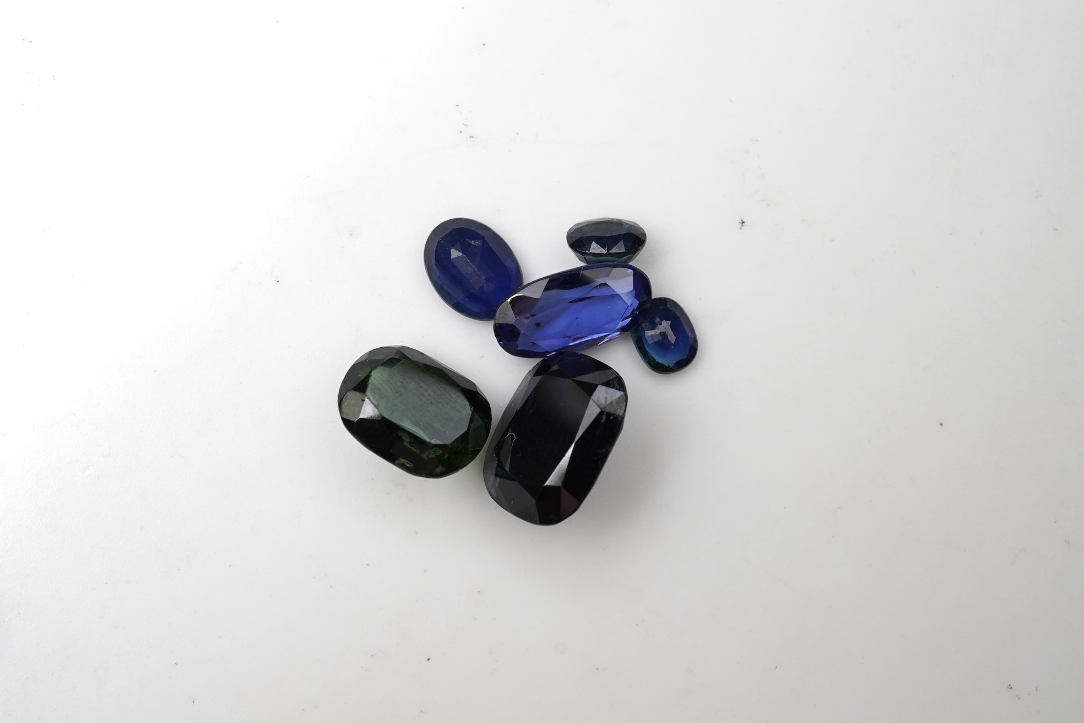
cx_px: 542
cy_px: 362
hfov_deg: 43.6
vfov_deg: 29.9
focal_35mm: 45
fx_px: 1355
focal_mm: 30
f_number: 16
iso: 500
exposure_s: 1/125
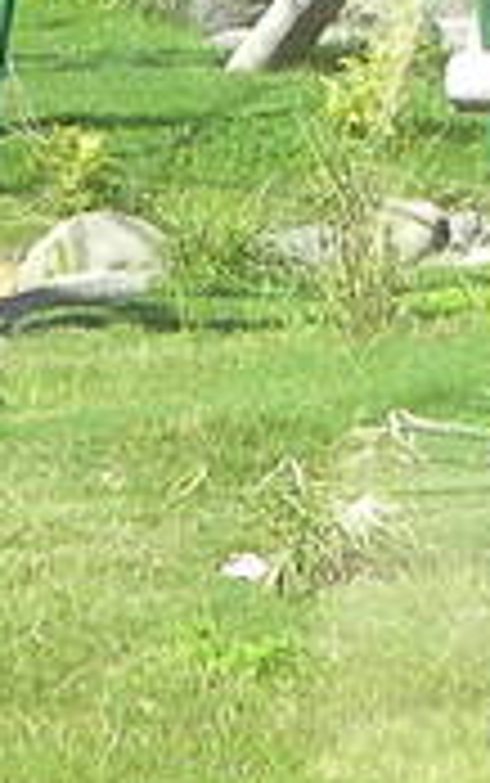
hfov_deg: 5.1
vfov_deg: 8.1
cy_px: -243
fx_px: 5418
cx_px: -521
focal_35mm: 254
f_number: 4
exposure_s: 1/163
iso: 64
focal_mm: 4.6
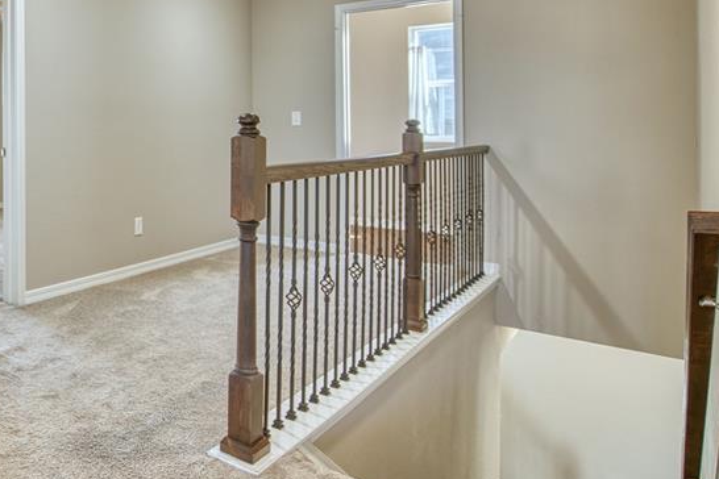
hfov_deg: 52.9
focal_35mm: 30
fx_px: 599
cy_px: 122
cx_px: 50
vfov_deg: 42.3
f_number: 4
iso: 500
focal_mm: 16
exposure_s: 1/50
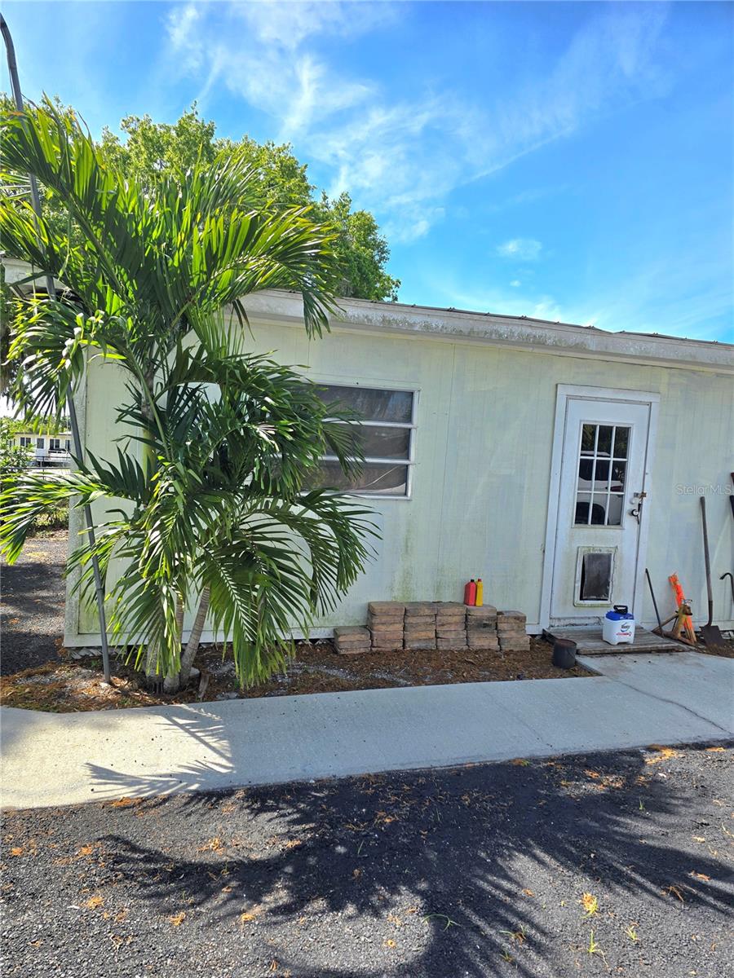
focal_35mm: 23
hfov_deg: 58.9
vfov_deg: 73.9
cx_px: 367
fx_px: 650
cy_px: 489
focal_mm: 6.3
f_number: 1.7
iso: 12
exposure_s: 1/455
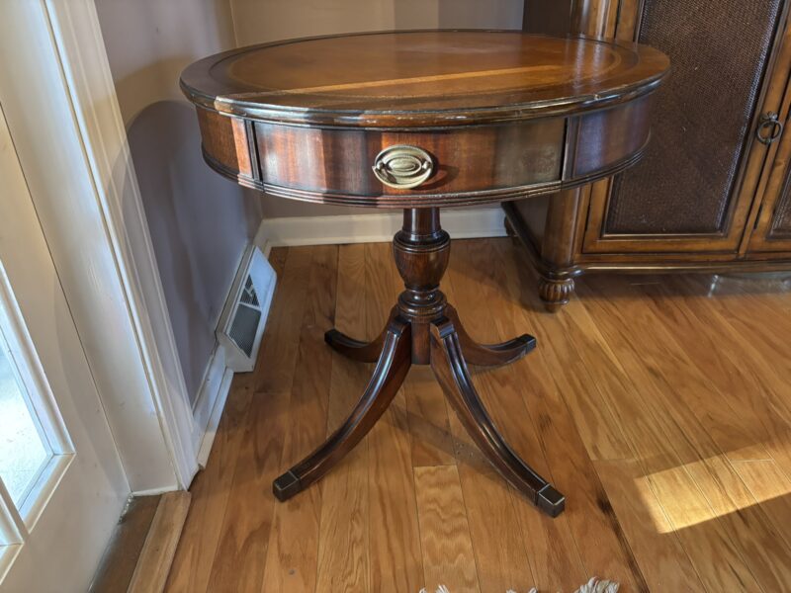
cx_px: 396
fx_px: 594
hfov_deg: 67.3
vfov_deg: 53.1
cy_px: 296
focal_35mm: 26
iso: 500
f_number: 1.6
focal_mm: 5.96
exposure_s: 1/30
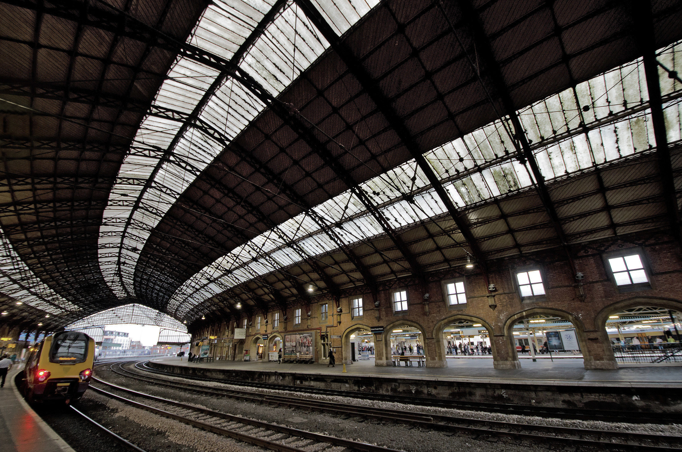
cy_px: 226
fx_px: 284
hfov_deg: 100.5
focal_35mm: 15
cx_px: 341
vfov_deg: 77.1
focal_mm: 10
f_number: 5
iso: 500
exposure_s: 1/15
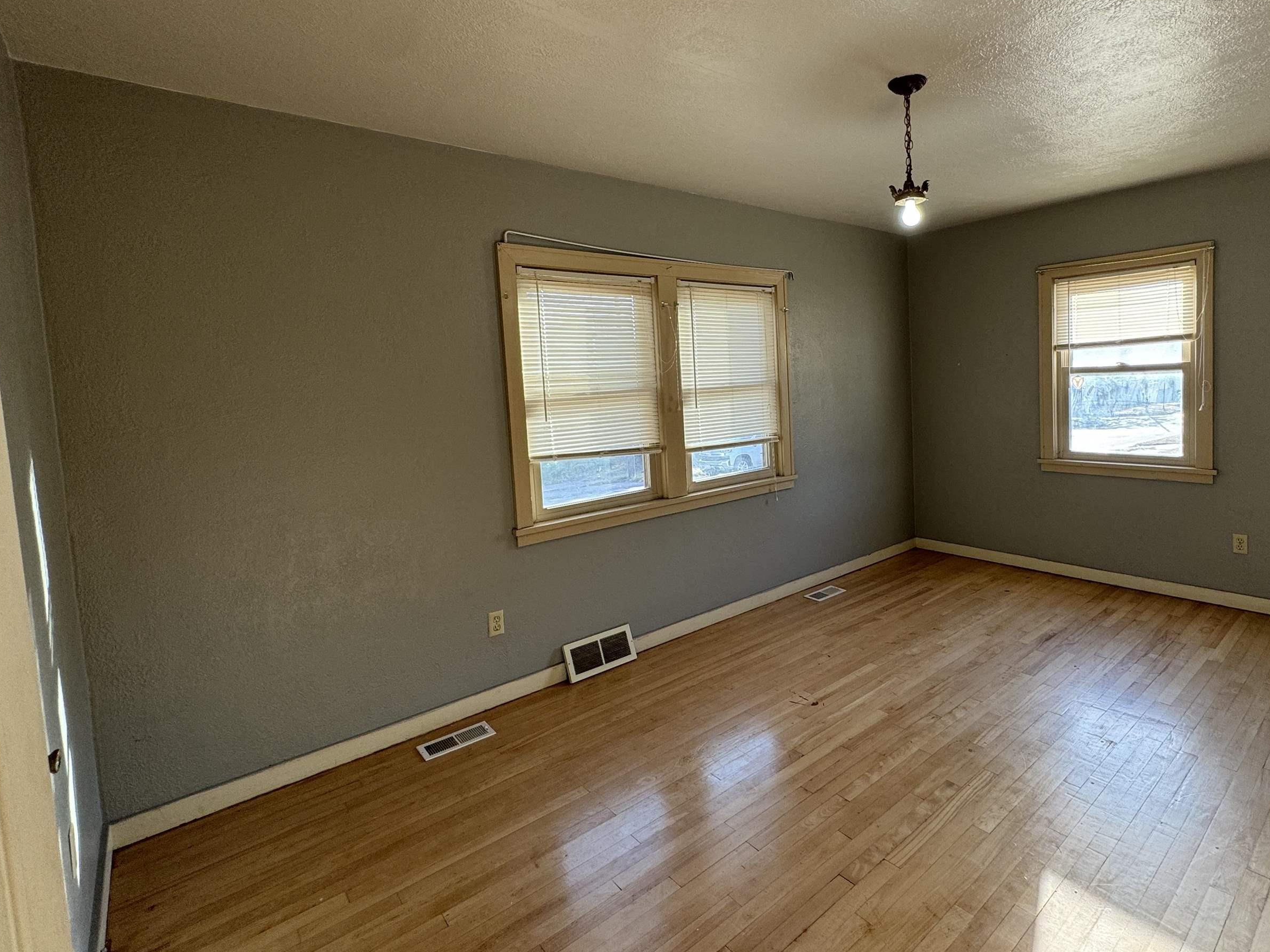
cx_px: 724
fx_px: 660
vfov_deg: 71.4
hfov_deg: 87.2
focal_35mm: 18
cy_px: 427
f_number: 2.2
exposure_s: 1/99
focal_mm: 2.22
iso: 64
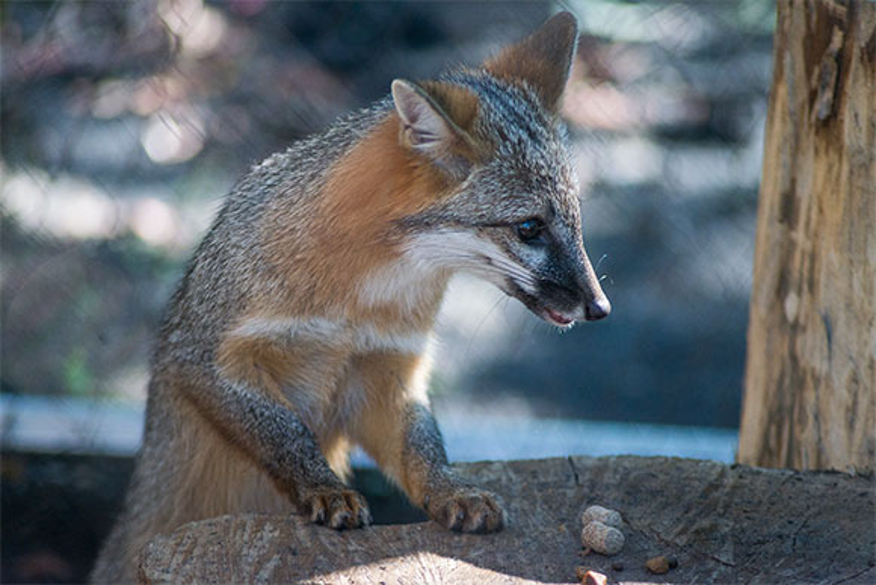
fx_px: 5598
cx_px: 438
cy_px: 292
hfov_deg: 8.9
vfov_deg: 6.0
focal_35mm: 230
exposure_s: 1/1500
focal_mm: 230
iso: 800
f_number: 5
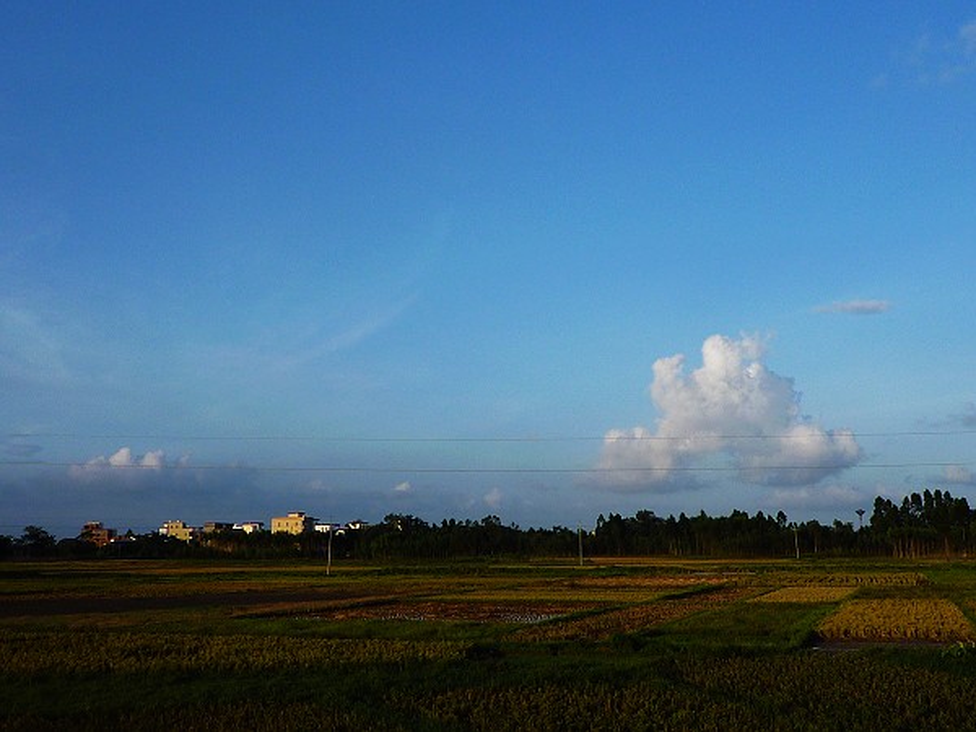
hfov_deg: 46.8
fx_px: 1128
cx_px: 488
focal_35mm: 40
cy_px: 366
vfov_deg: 36.0
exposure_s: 1/500
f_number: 4
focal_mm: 4.5
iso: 80
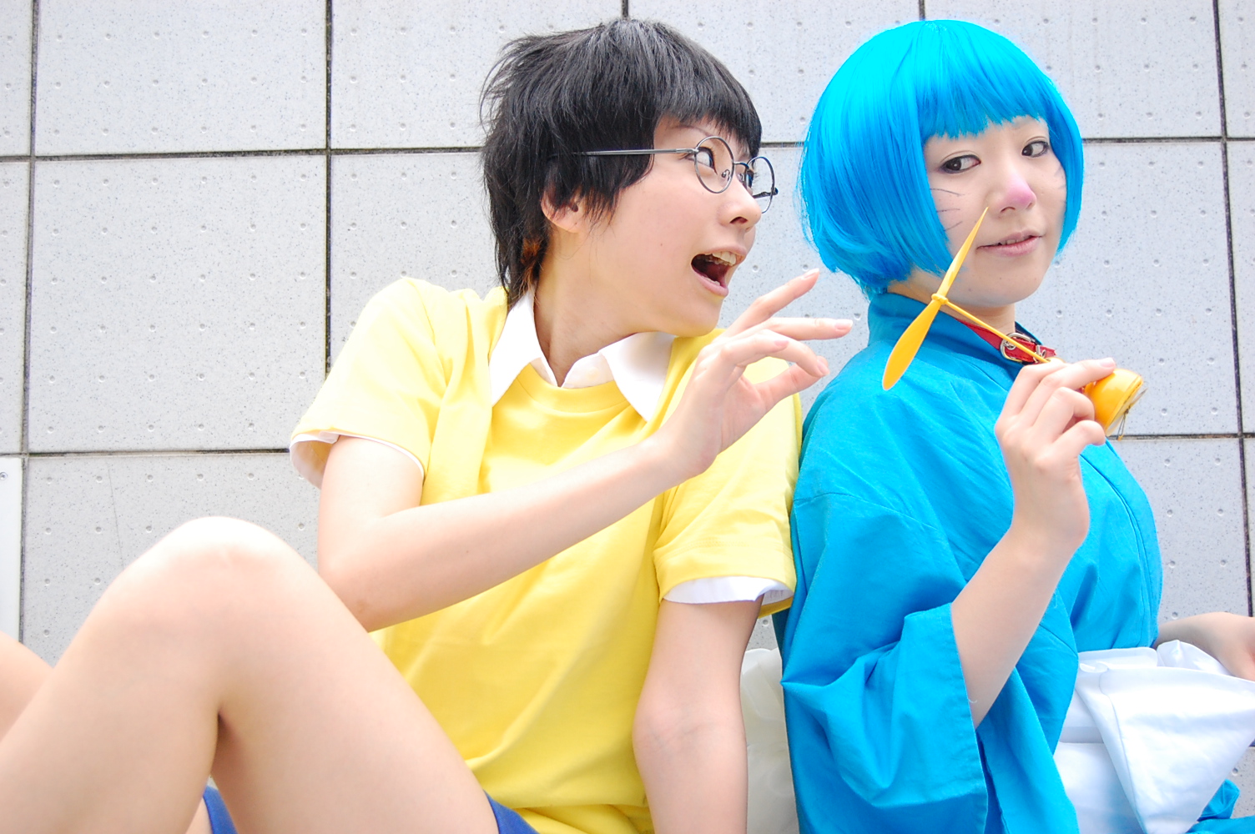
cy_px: 417
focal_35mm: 48
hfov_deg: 41.1
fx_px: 1672
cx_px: 628
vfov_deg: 28.0
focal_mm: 32
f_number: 4.5
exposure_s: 1/800
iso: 800
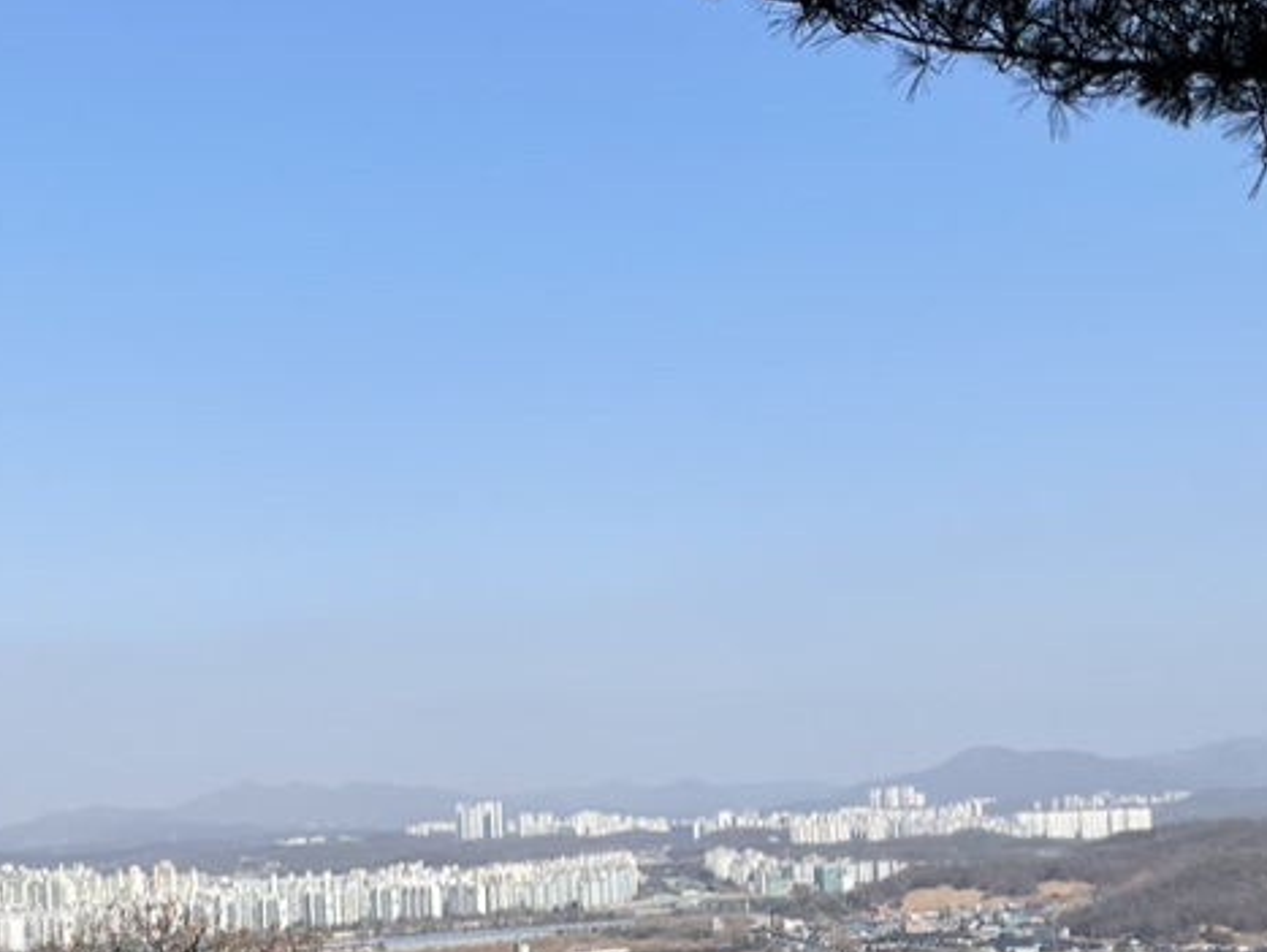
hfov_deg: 33.7
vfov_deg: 25.4
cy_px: 709
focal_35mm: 57
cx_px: 589
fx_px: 2088
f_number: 1.6
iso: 32
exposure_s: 1/3861
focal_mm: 4.2
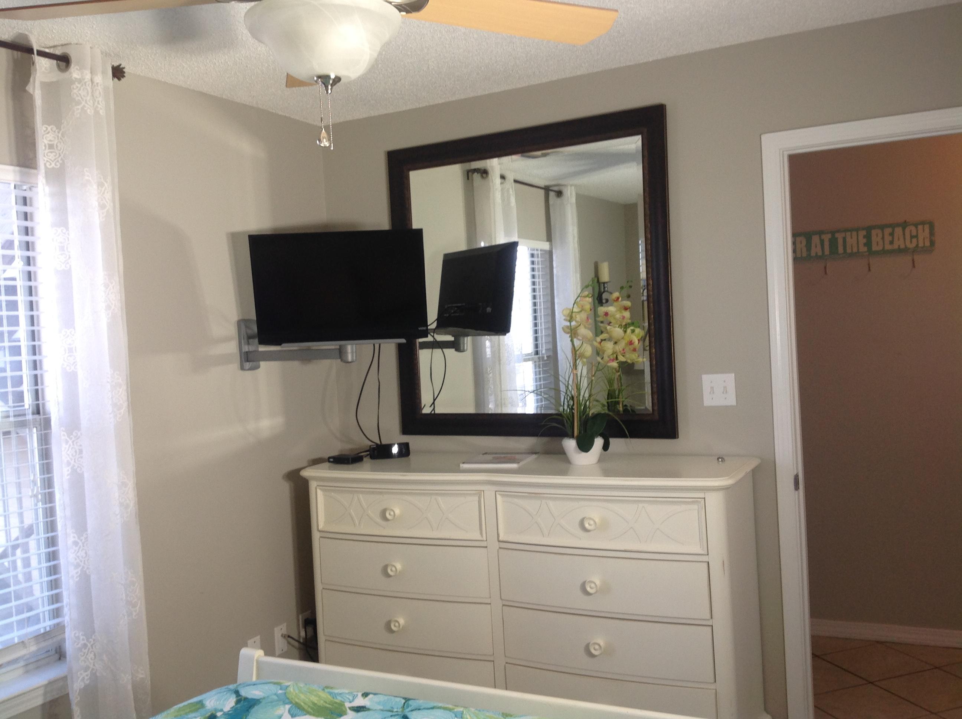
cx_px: 481
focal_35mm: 35
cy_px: 360
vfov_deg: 40.6
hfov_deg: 52.7
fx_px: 971
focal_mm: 4.28
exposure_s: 1/40
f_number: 2.4
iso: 50
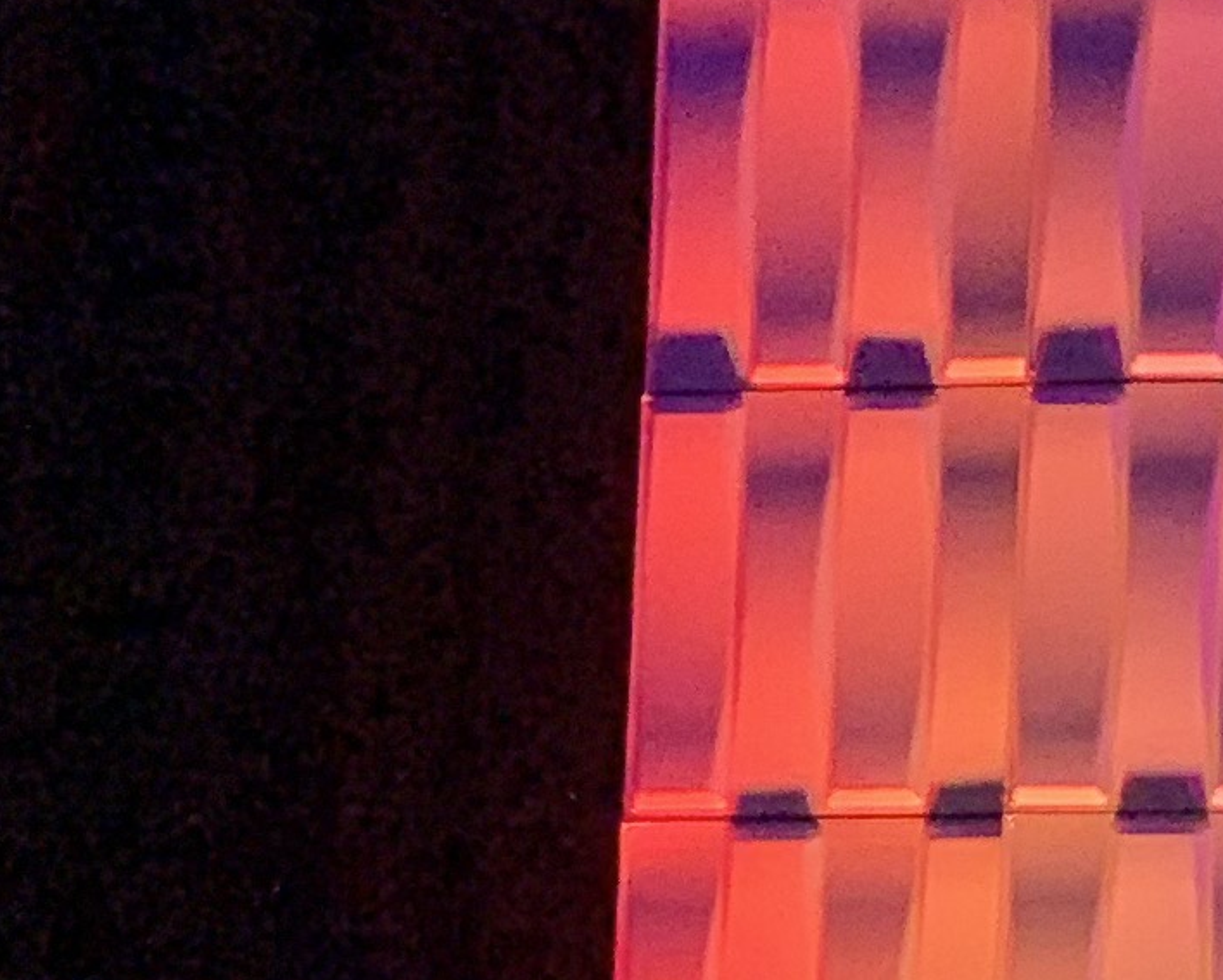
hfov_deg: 6.4
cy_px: 681
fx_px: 10465
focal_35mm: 289
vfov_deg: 5.4
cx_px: 2671
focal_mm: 6
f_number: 2.4
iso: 125
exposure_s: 1/103
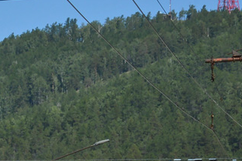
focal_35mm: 434
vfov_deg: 3.2
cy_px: 211
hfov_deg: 4.7
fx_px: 2917
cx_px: -296
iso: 100
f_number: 7.1
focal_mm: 62
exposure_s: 1/640
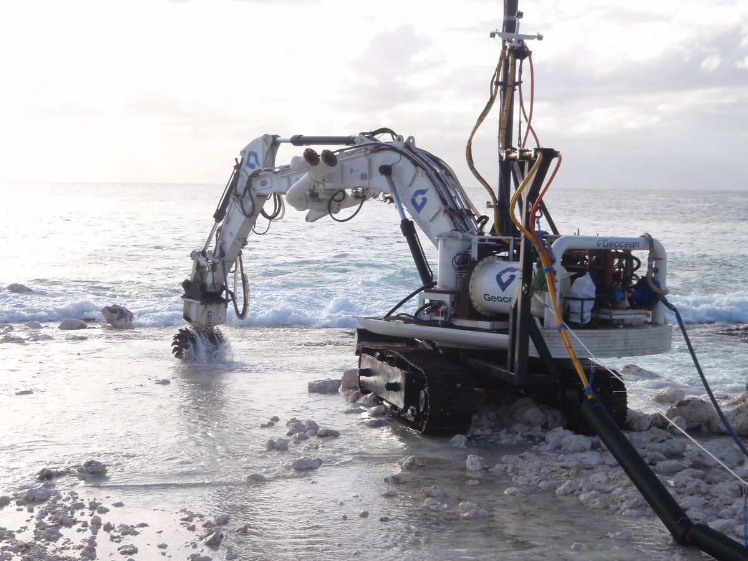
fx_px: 1232
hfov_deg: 33.8
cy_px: 280
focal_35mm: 57
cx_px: 374
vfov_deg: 25.7
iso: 64
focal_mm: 10.34
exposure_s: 1/160
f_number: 6.3
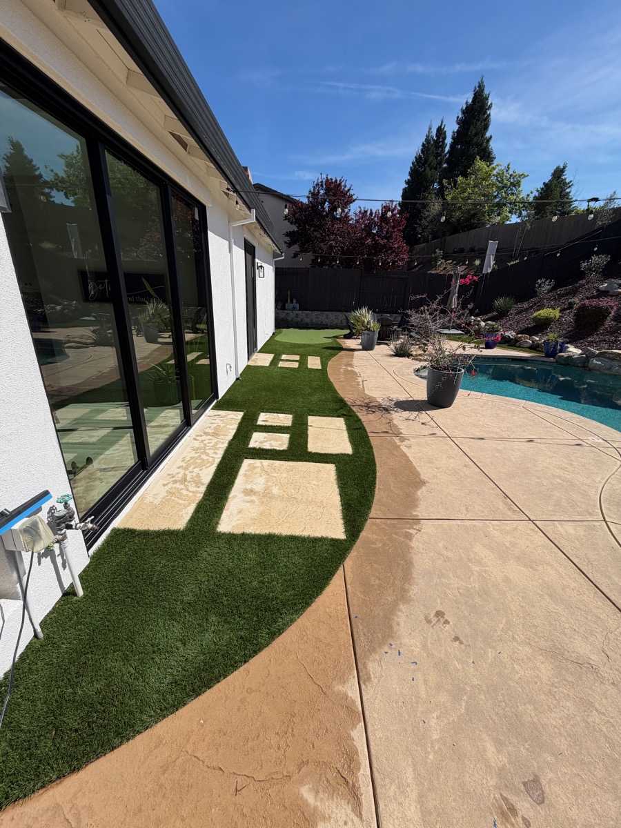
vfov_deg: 102.1
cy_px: 414
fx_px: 335
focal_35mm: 14
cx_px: 310
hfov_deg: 85.7
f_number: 2.2
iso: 25
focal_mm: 2.22
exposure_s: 1/1235
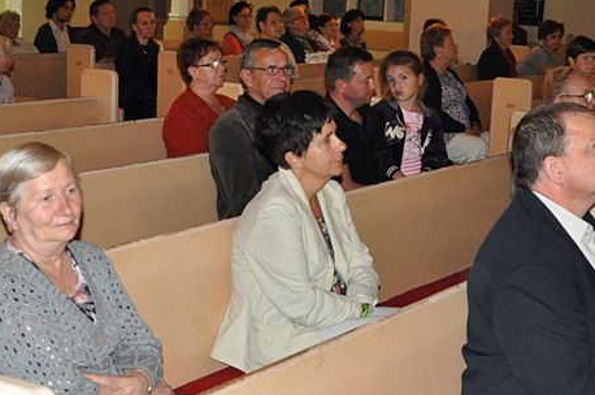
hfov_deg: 26.0
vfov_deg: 17.4
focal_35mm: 78
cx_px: 305
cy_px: 193
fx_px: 1287
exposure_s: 1/60
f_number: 5.6
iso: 2500
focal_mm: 28
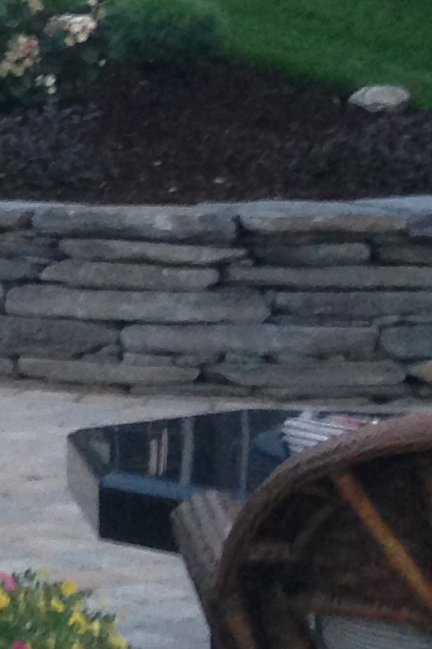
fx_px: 3171
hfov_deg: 6.7
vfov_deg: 11.6
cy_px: -18
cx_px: -1082
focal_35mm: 176
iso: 125
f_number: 2.4
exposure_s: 1/20
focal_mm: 4.12
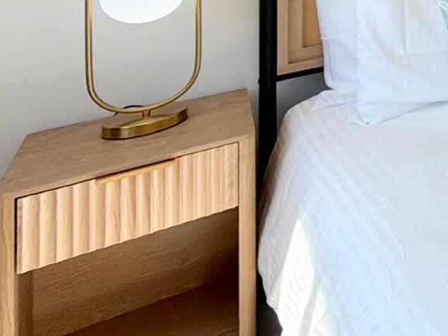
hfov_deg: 22.5
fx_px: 647
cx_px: 798
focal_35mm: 50
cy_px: -180
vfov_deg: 23.0
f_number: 2.2
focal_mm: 2.2
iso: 40
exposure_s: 1/227
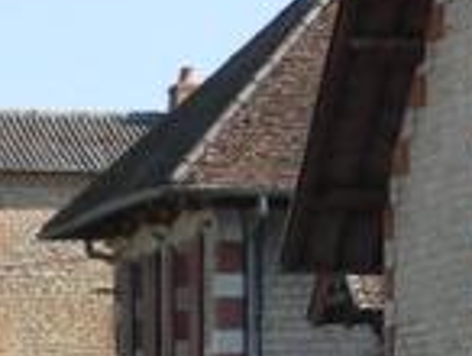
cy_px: 353
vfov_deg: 4.1
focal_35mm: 366
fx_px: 4999
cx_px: 307
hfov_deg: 5.4
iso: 80
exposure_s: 1/349
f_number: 4.3
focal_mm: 12.2
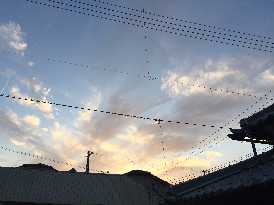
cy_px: 102
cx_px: 137
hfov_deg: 61.7
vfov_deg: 48.2
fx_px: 230
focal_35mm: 29
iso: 32
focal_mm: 4.15
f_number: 2.2
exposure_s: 1/205
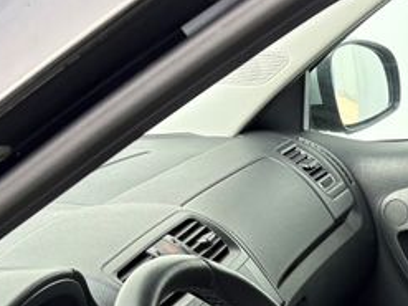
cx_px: 557
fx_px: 1272
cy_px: 576
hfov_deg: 17.0
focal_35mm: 108
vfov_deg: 12.4
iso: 64
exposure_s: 1/235
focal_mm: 5.96
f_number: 1.6
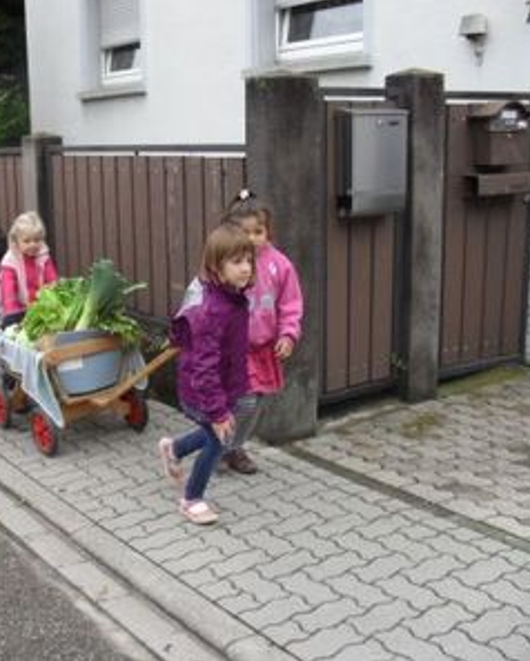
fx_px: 901
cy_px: 329
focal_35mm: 46
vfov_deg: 40.3
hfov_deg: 31.8
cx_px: 96
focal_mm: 6.3
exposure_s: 1/125
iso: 100
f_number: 3.2
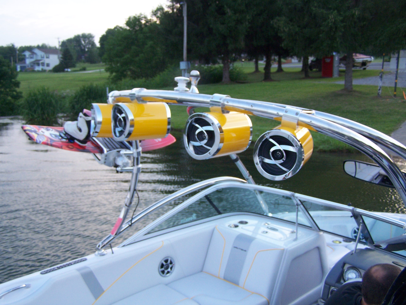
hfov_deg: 49.0
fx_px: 446
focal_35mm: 38
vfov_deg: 37.7
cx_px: 203
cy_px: 152
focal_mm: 6.3
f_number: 2.8
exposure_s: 1/80
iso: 140
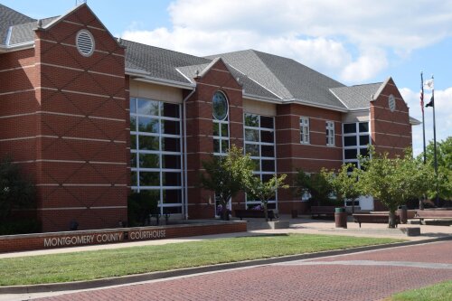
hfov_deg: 31.9
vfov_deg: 21.6
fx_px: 791
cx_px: 226
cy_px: 150
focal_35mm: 63
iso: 100
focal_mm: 42
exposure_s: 1/200
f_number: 9
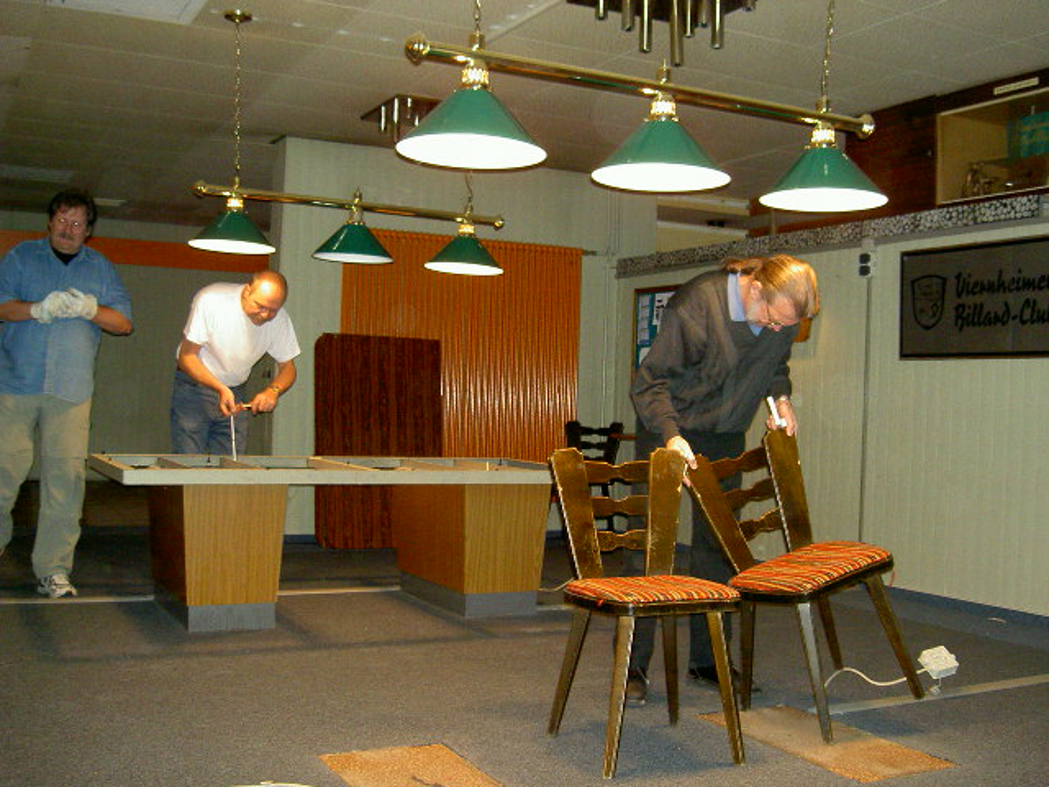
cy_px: 394
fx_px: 1182
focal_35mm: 39
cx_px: 524
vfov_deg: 36.8
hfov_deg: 47.9
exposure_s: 1/59.5
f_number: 2.8
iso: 100
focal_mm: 8
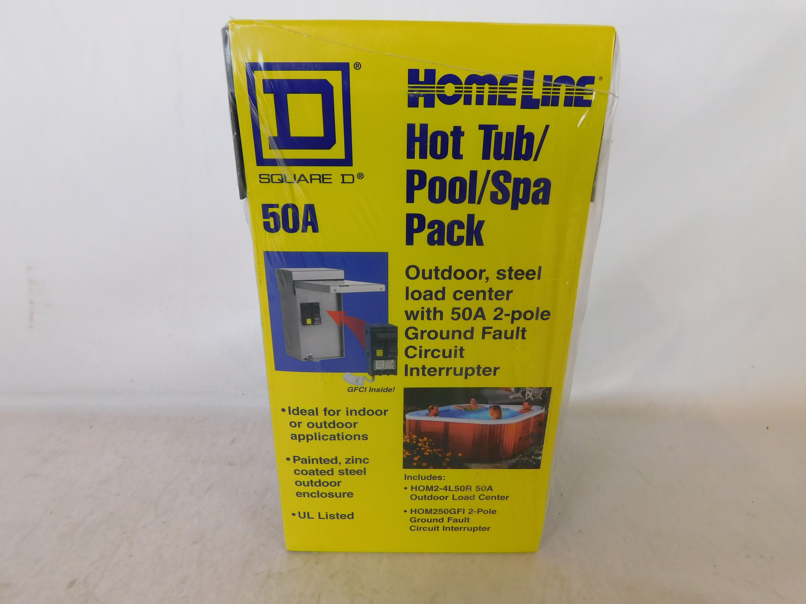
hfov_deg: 73.9
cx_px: 403
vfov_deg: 58.9
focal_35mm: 23
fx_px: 536
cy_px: 302
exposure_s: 1/30
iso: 125
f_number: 3
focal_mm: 4
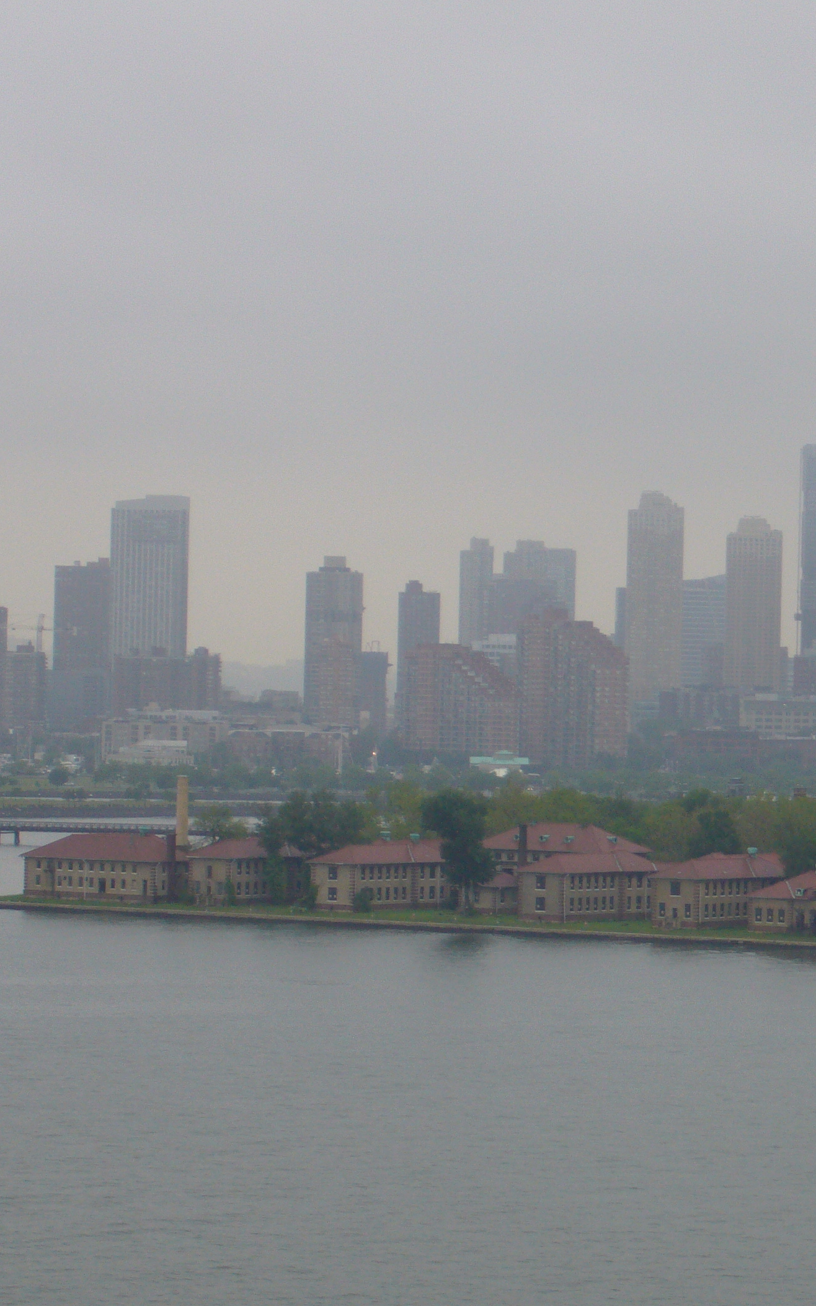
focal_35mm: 146
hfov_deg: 8.9
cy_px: 653
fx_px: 5196
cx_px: 772
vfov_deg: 14.3
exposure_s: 1/125
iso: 80
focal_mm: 17
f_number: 4.9
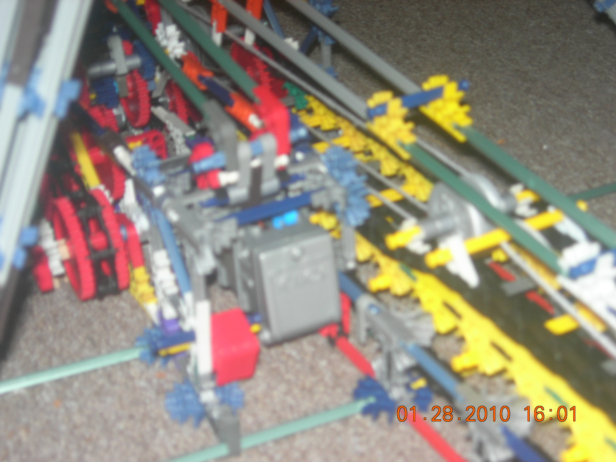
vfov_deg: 24.0
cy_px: 231
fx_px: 1086
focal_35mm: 61
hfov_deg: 31.7
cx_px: 308
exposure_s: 1/60.1
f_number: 3.5
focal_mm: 12.7
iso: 64
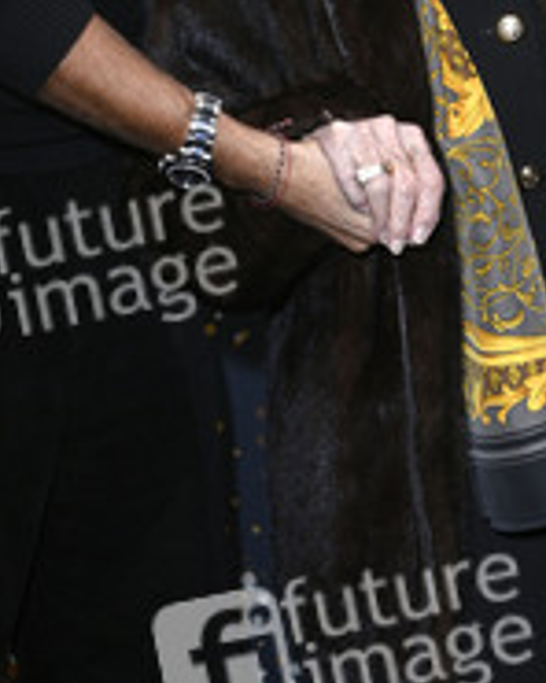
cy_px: 89
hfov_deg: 12.2
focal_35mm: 126
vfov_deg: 15.1
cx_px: 450
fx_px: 2545
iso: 320
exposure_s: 1/250
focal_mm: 62
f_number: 5.6
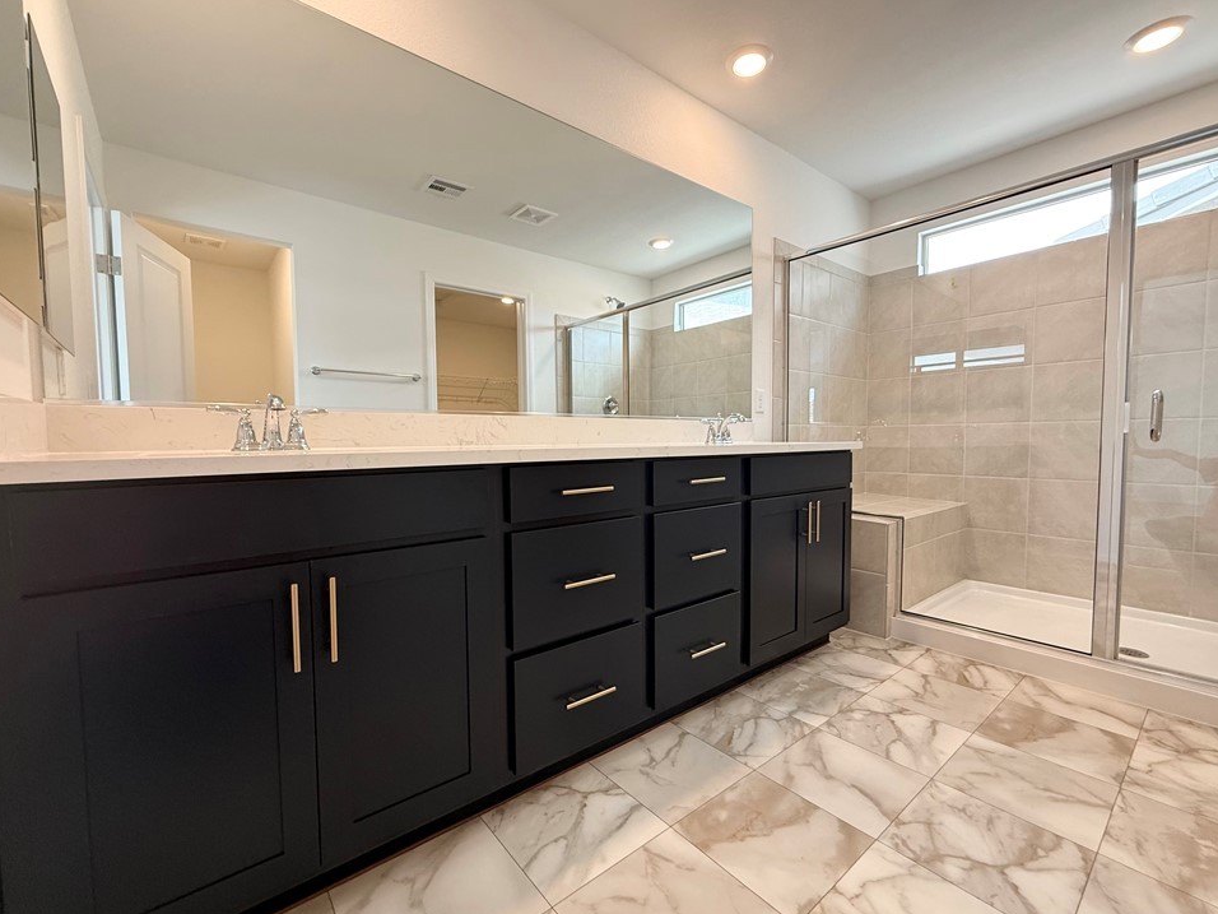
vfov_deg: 81.7
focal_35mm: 15
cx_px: 619
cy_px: 468
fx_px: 528
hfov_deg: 98.2
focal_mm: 2.22
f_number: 2.2
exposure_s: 1/120
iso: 160
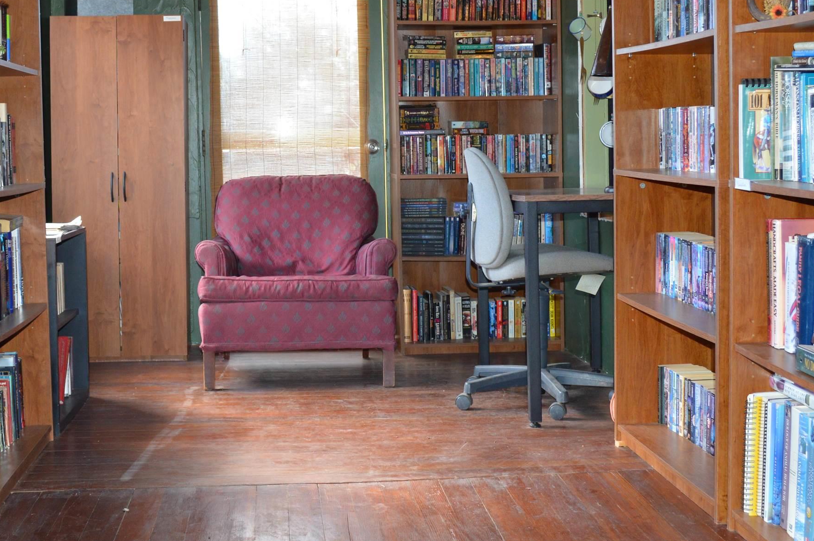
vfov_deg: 28.5
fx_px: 1062
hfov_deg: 41.8
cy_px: 206
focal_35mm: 47
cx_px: 333
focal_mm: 18
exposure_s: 1/60
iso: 400
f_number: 4
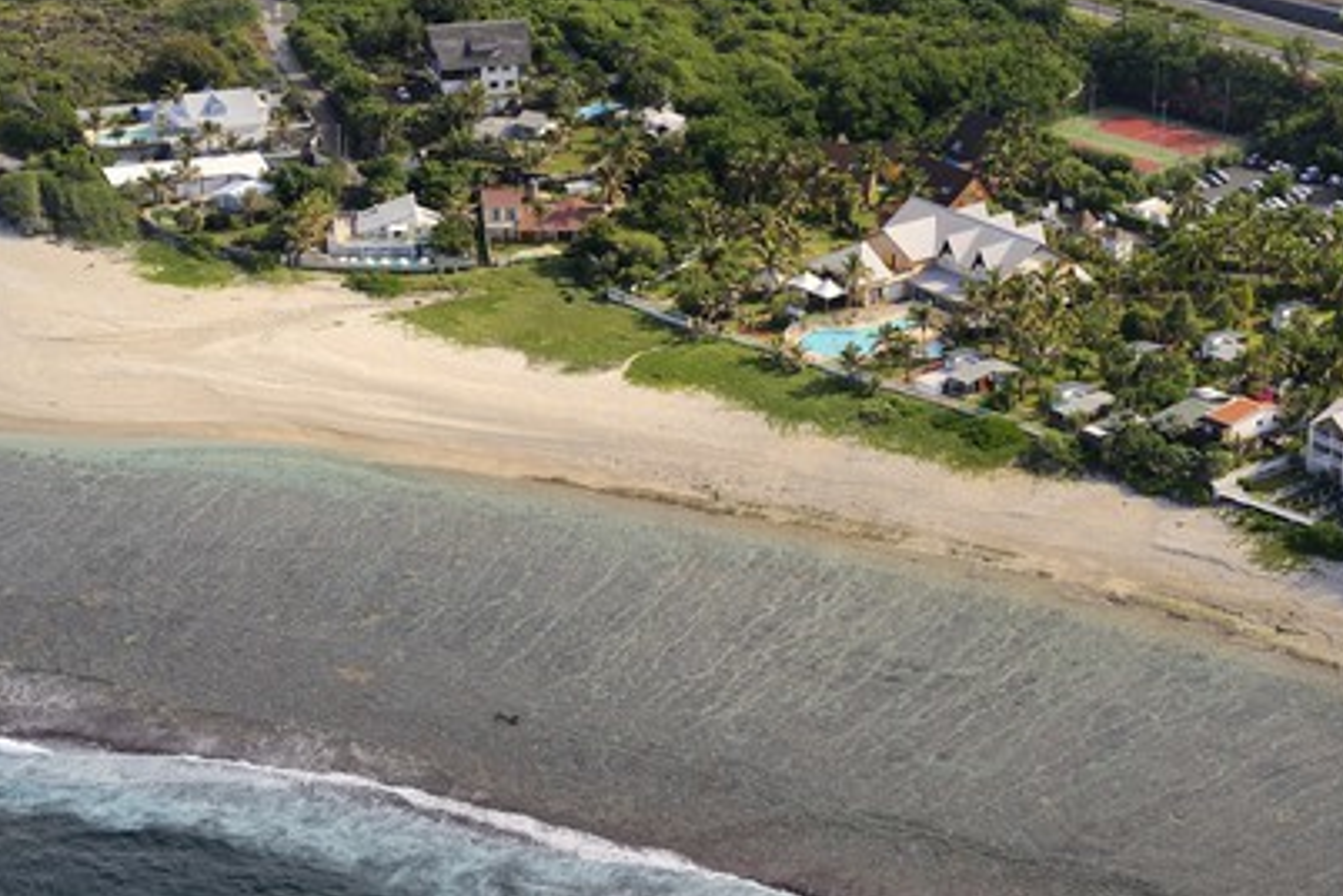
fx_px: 4364
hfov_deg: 17.5
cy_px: 461
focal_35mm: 117
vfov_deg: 11.7
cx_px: 692
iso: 800
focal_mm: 112
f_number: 10
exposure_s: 1/1250
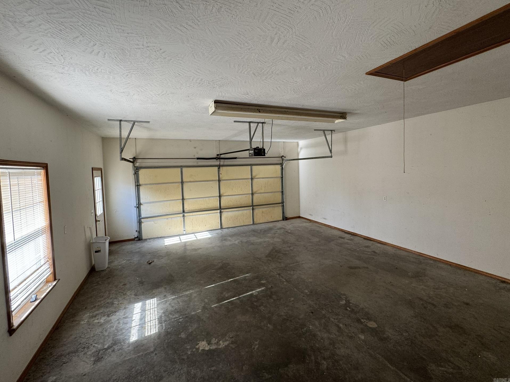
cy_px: 179
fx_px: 221
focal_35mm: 15
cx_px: 247
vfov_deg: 81.7
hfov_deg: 98.1
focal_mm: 2.22
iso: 100
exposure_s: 1/99
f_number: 2.2
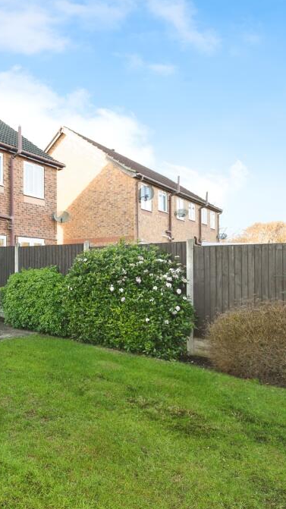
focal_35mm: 24
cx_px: -8
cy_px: 255
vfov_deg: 76.3
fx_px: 324
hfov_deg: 40.8
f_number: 7.1
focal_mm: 10
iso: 800
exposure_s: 1/125
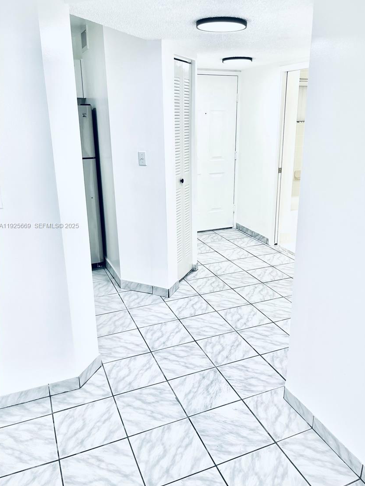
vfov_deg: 63.4
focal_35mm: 28
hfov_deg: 49.7
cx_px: 194
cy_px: 226
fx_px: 394
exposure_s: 1/164
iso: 50
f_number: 1.6
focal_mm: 5.1
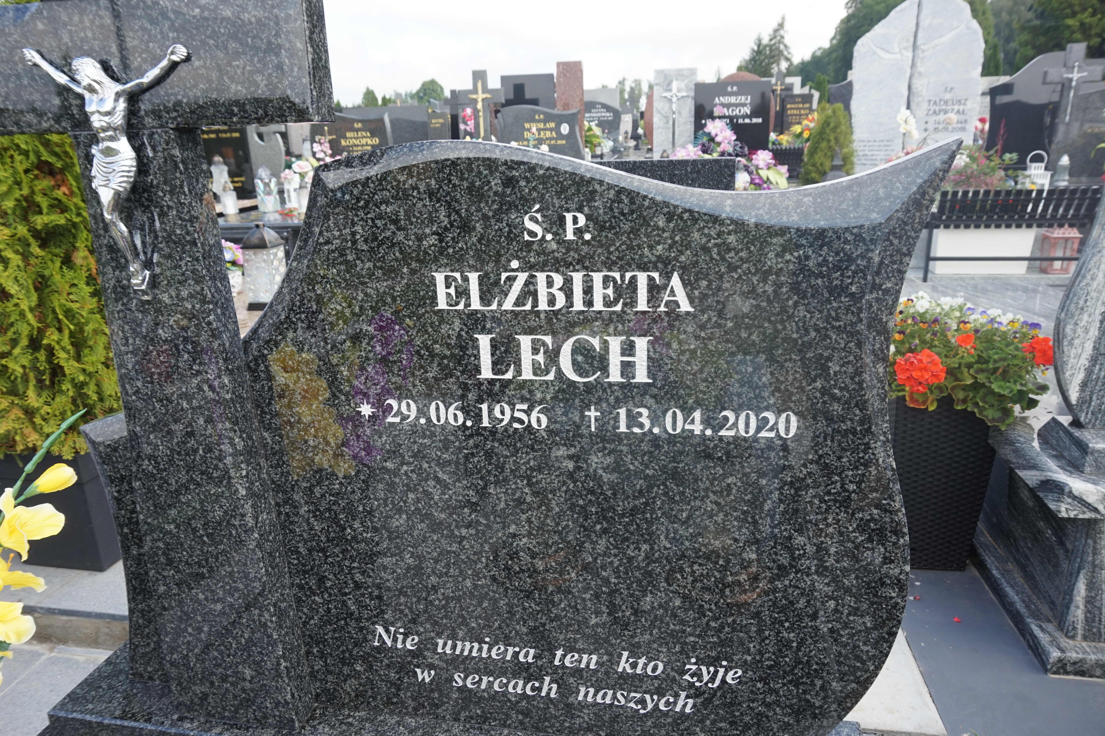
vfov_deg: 53.1
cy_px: 368
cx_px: 552
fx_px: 736
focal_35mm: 24
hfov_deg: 73.8
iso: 100
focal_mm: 16
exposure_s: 1/100
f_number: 6.3
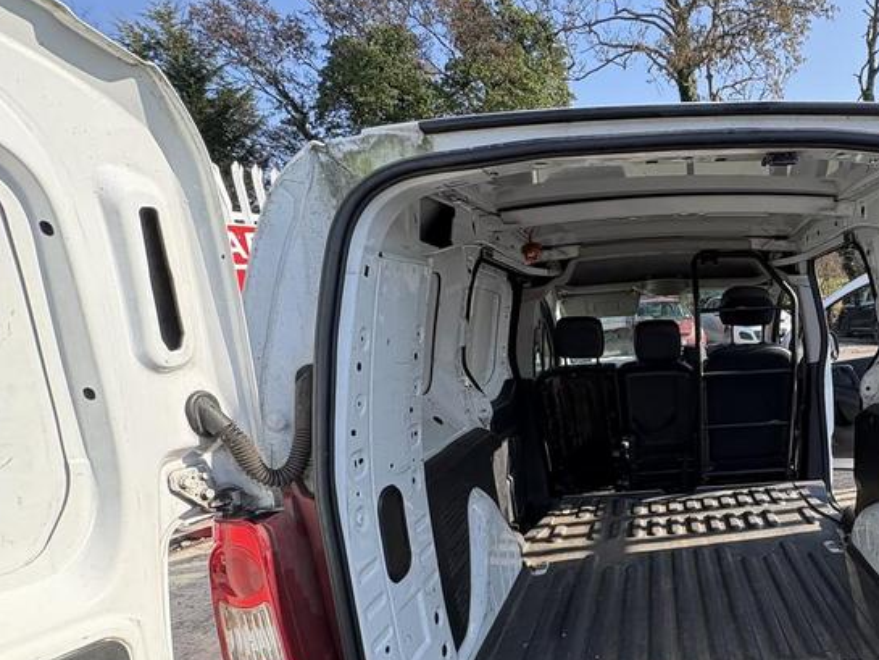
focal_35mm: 23
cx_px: 697
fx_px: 584
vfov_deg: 56.8
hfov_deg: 67.4
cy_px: 471
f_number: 2.2
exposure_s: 1/340
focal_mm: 2.22
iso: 64
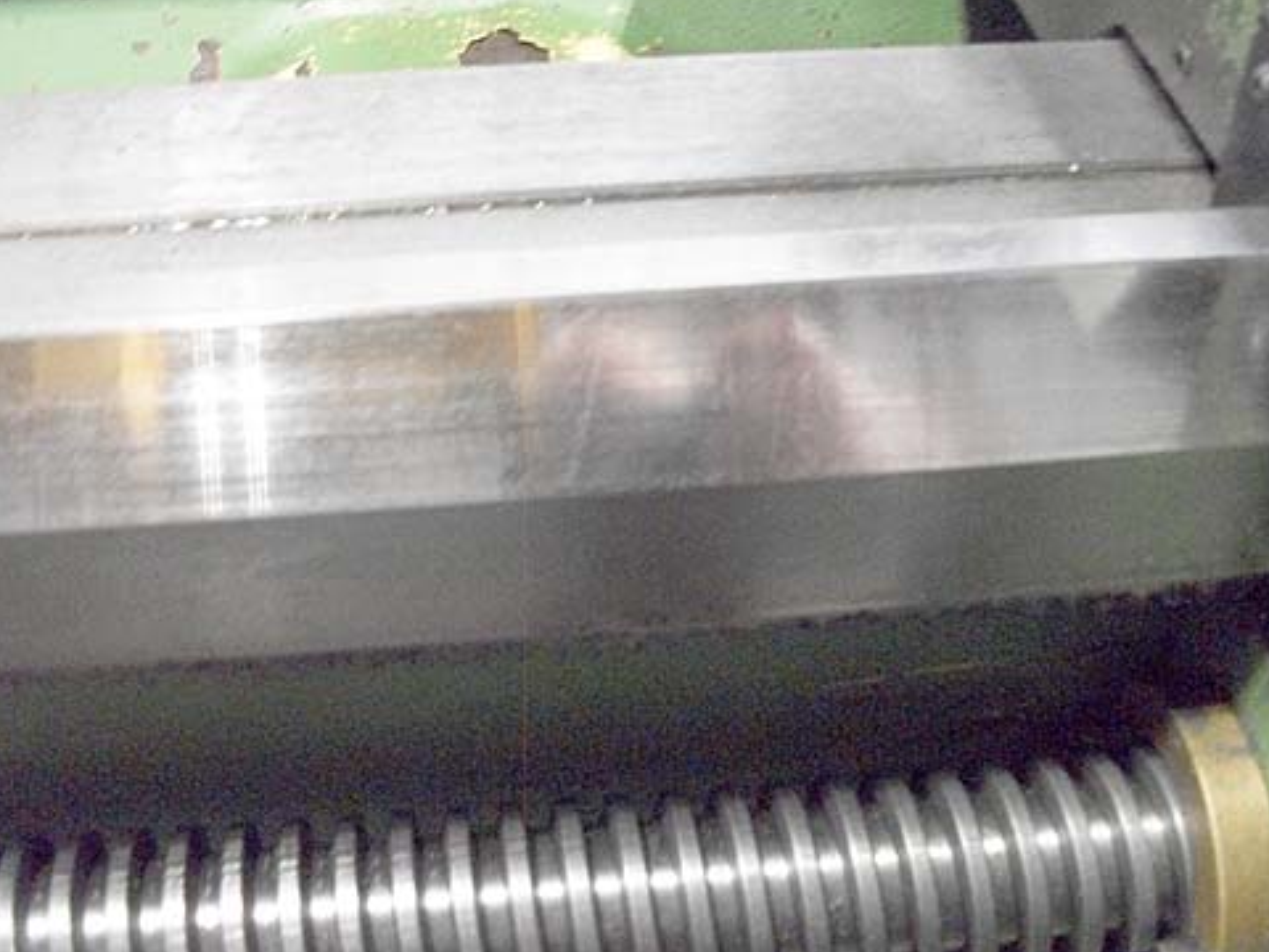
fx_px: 1466
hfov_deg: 46.8
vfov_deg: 35.8
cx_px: 677
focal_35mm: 40
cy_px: 370
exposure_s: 1/10
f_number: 2.9
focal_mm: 5.7
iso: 640
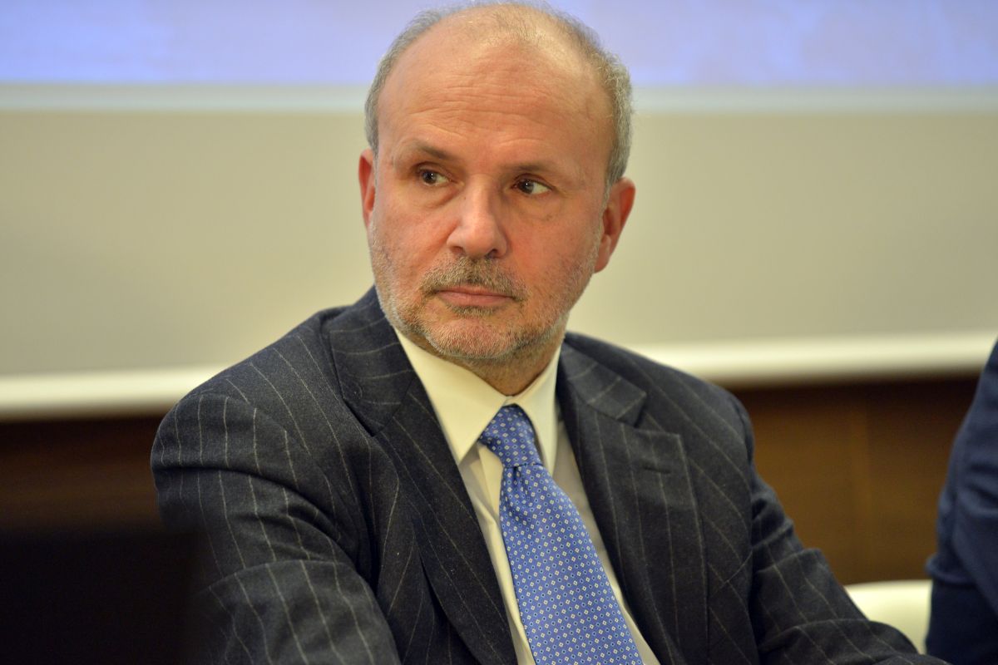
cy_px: 332
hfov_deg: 12.5
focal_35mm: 165
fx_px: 4574
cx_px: 499
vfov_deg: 8.3
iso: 2500
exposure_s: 1/200
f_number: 2.8
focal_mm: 165
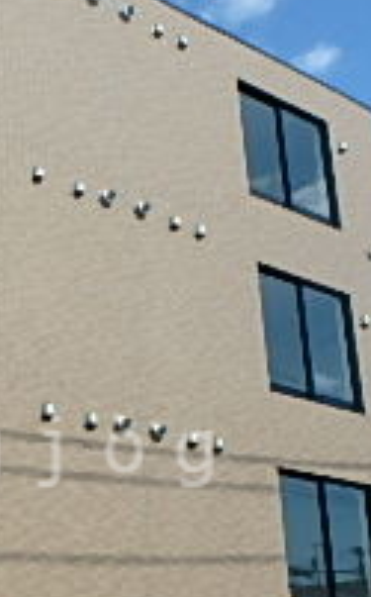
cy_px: 451
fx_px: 1153
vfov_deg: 28.6
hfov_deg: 18.0
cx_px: 27
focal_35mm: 71
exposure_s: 1/500
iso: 125
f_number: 6
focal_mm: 3.7
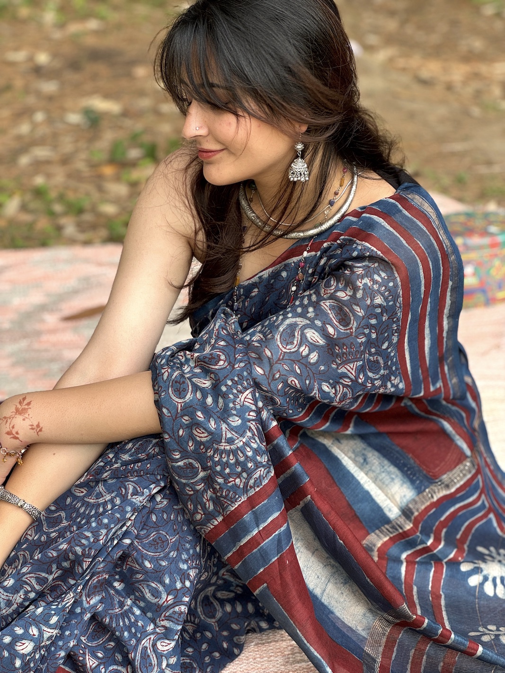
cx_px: 252
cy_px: 336
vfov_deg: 25.3
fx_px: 1497
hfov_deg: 19.1
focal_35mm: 77
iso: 40
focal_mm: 9
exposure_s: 1/99
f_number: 2.8
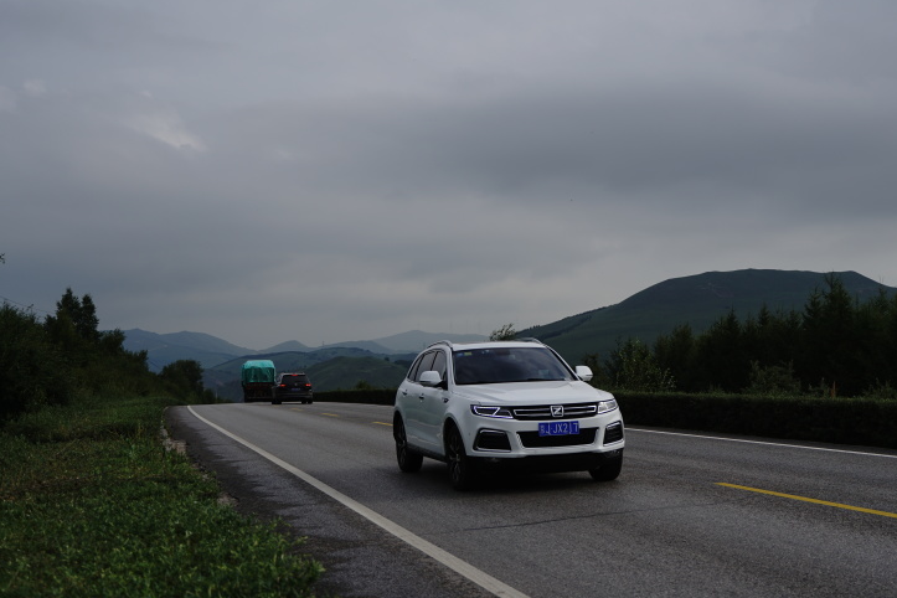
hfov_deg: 38.6
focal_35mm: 51
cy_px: 386
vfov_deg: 26.4
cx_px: 576
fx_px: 1271
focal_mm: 36
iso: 50
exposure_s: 1/2000
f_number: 2.8
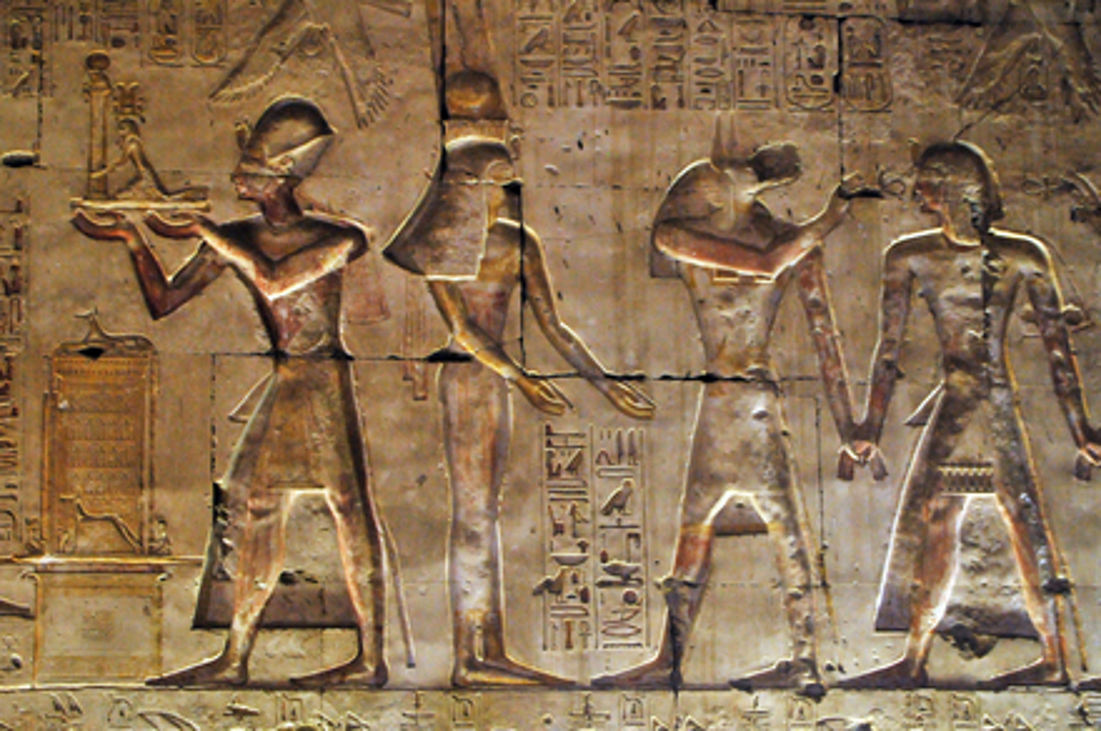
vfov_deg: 32.9
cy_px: 366
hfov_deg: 48.0
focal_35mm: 40
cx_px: 550
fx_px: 1237
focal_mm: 27
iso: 2000
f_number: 4
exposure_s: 1/60
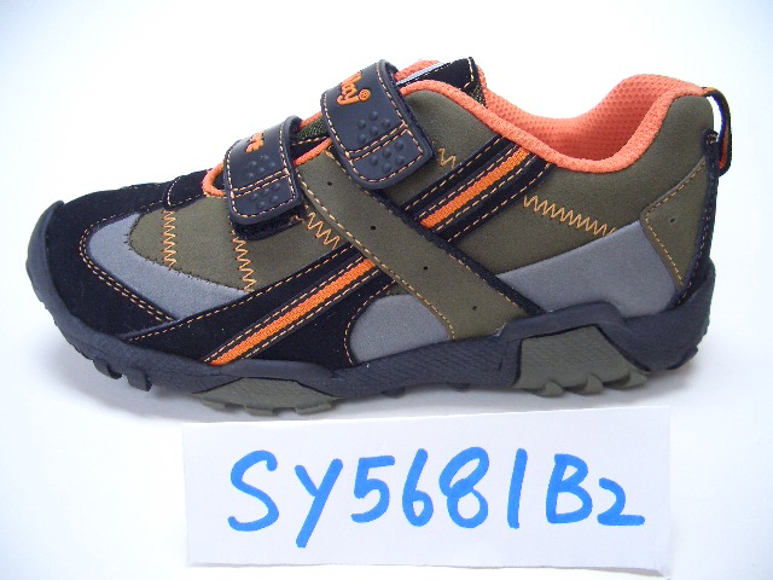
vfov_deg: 40.7
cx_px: 386
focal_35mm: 35
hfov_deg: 52.6
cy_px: 290
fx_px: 782
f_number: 2.6
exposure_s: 1/15
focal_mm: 5.8
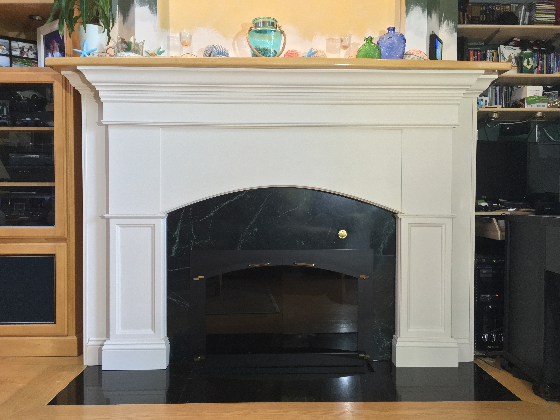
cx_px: 280
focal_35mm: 29
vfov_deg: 48.2
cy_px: 210
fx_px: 469
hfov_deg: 61.7
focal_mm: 4.15
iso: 100
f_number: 2.2
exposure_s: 1/30
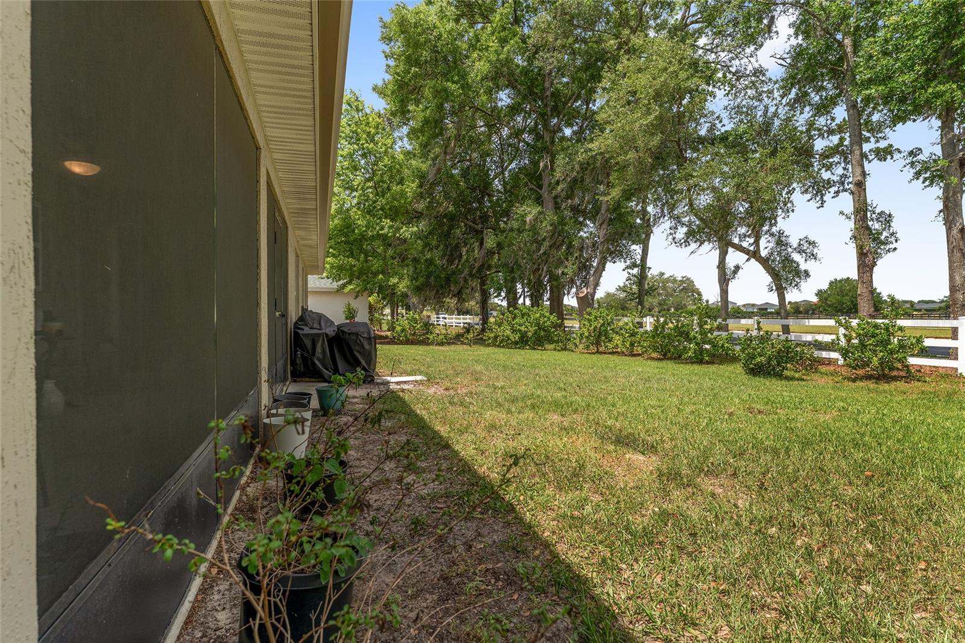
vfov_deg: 66.2
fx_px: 493
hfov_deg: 88.8
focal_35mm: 18
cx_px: 482
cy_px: 322
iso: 400
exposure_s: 1/500
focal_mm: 18.4
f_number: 7.1
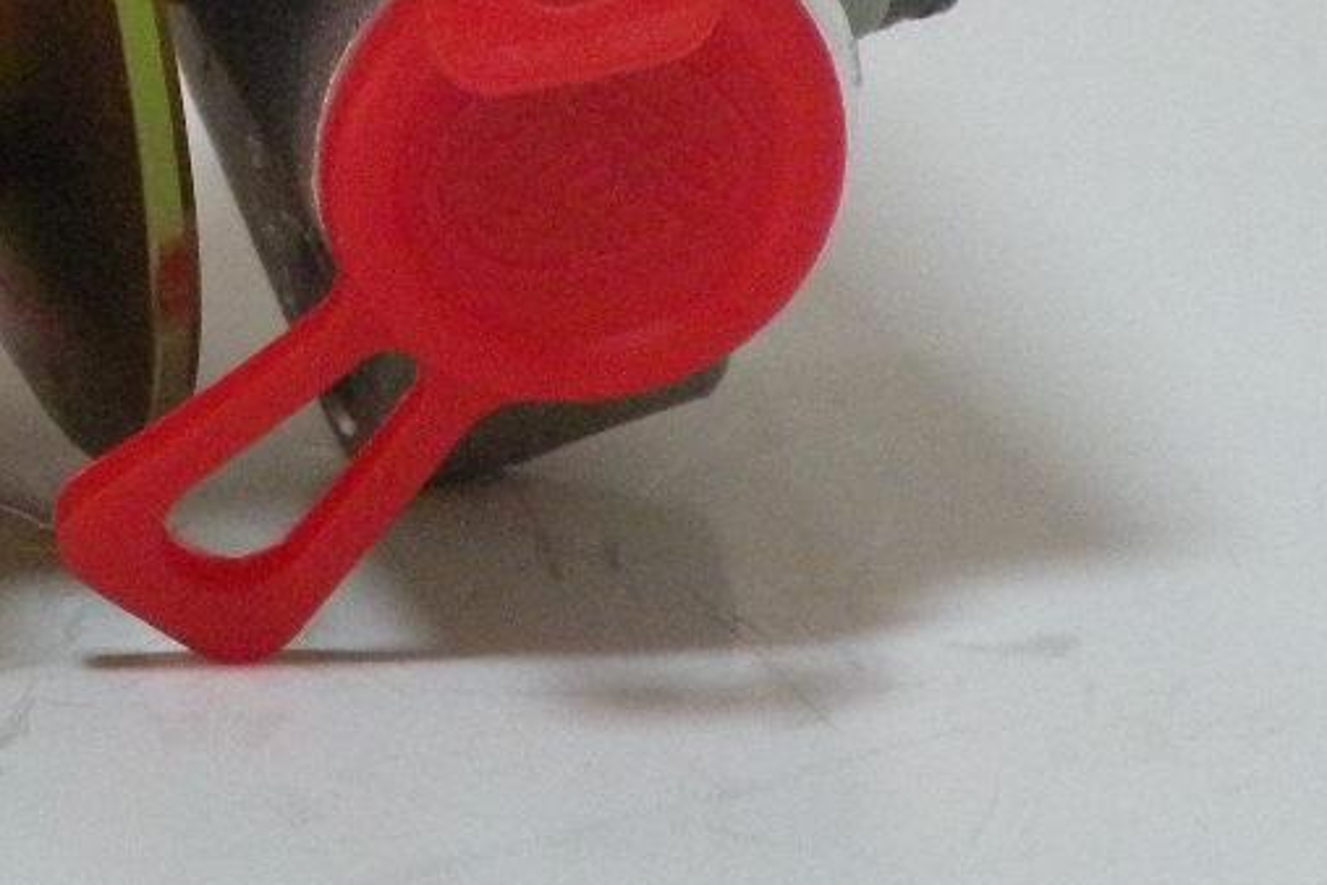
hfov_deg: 3.7
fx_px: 20567
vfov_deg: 2.5
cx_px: 249
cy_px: -401
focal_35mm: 558
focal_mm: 30.1
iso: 400
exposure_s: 1/16.3
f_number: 4.5
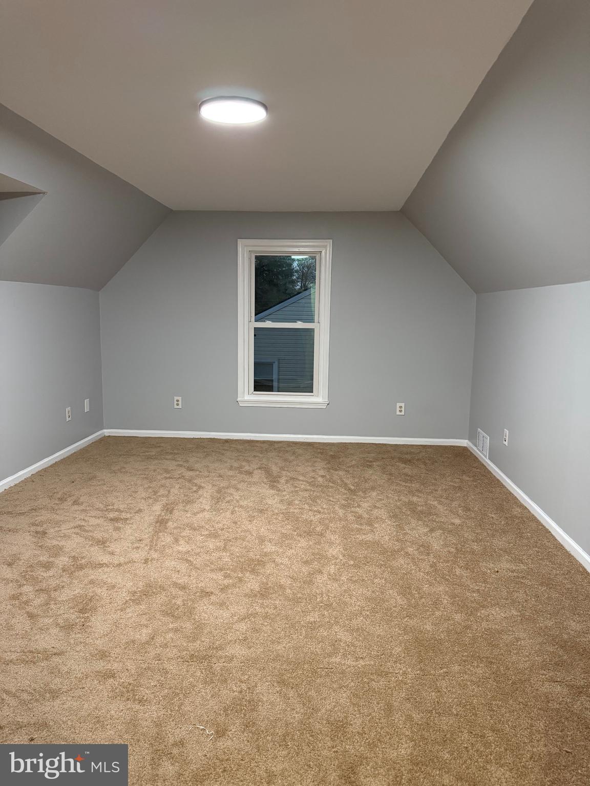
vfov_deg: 71.6
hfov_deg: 56.8
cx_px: 295
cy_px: 393
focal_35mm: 24
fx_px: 545
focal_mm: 6.76
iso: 400
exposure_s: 1/60
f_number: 1.78
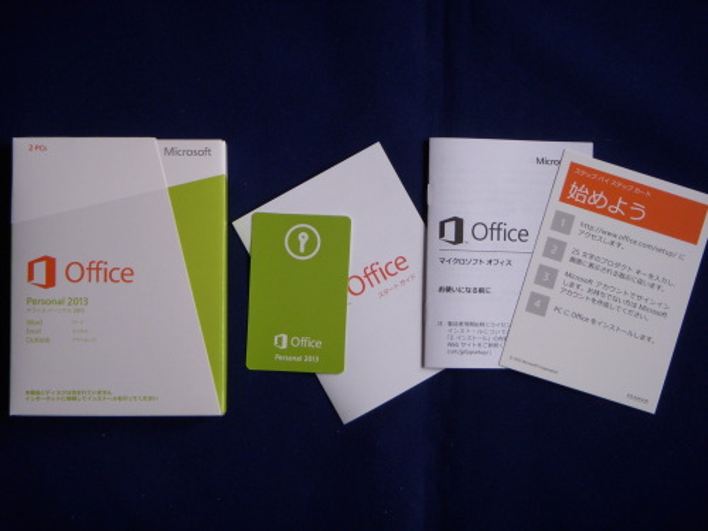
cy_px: 266
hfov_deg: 29.4
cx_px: 354
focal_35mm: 66
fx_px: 1350
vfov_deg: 22.3
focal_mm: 11
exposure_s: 1/30
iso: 200
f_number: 3.7
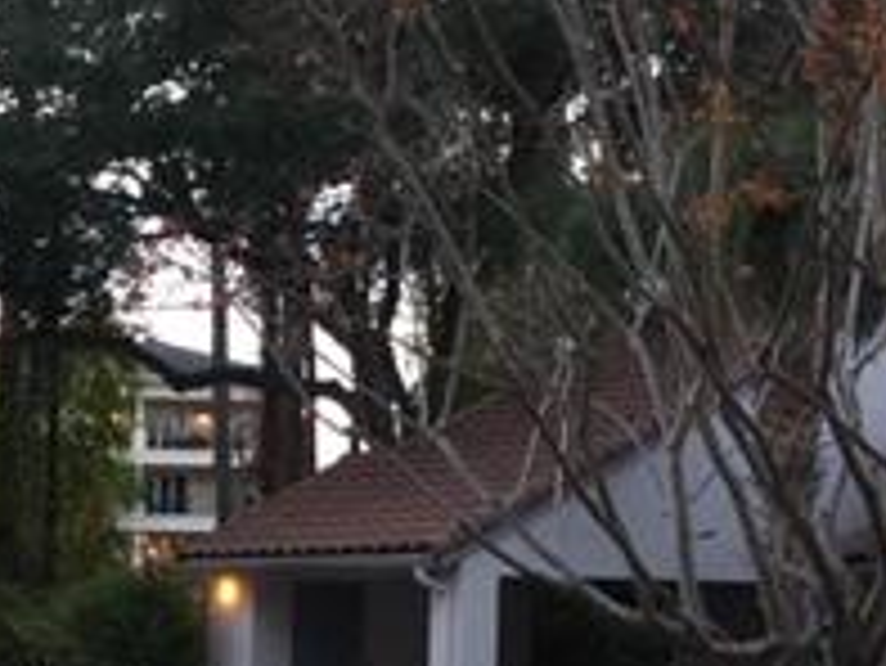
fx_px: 2407
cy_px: 698
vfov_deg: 15.4
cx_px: -346
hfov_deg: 18.9
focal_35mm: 94
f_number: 2.2
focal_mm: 4.15
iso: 125
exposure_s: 1/33
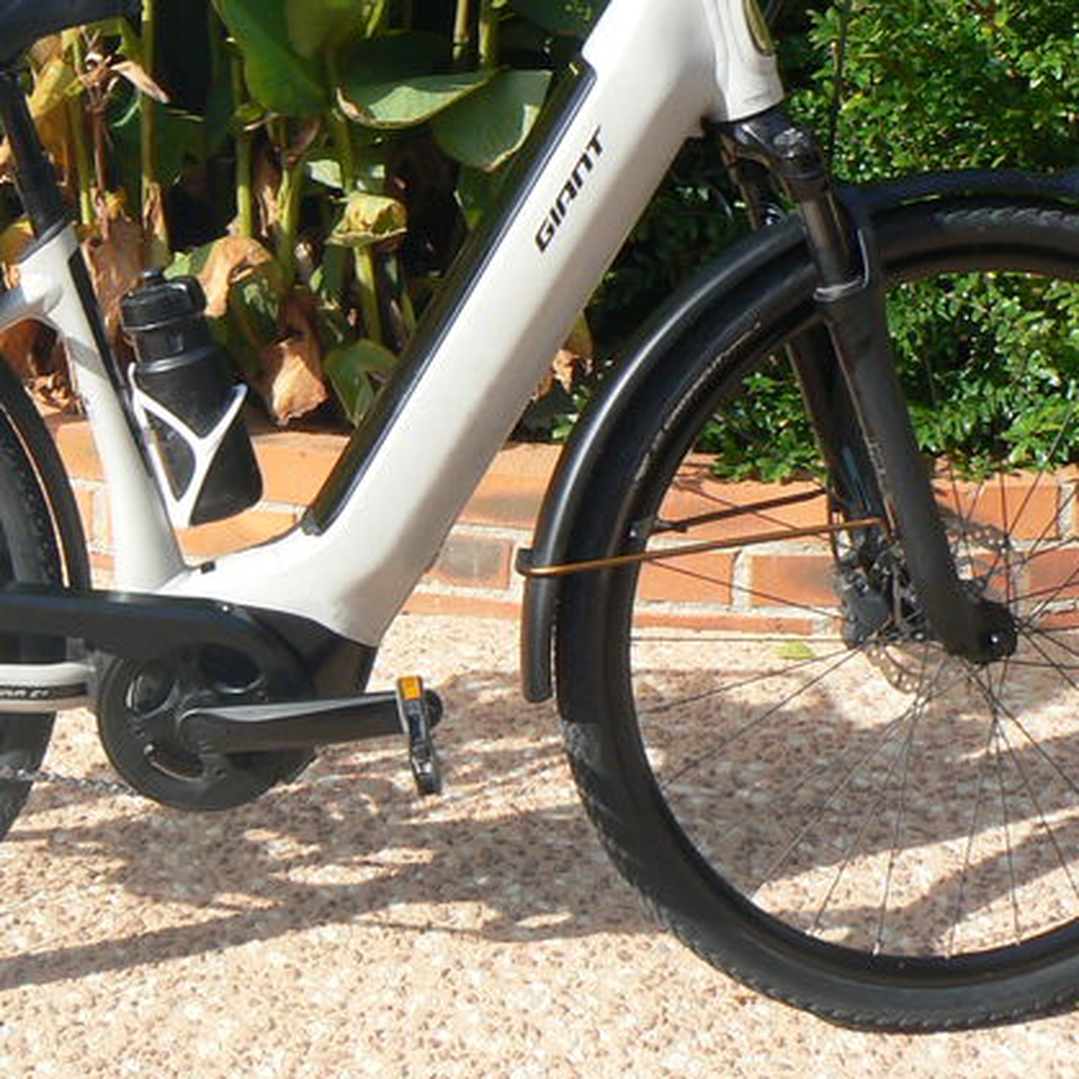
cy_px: 203
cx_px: 258
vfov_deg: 22.4
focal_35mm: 76
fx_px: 2680
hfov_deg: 22.5
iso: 80
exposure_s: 1/160
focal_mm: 6
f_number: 5.6
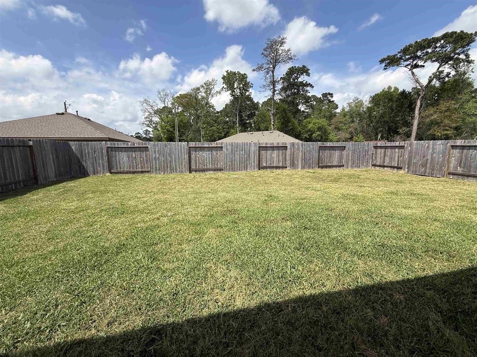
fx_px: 193
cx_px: 238
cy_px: 178
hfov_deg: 102.1
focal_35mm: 14
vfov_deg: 85.7
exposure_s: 1/1745
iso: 50
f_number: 2.2
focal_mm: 2.22
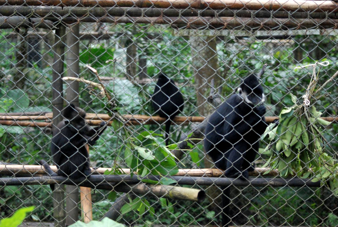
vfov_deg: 13.1
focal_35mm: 105
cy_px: 114
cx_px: 169
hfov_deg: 19.4
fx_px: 987
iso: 1600
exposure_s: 1/160
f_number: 4
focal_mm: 70
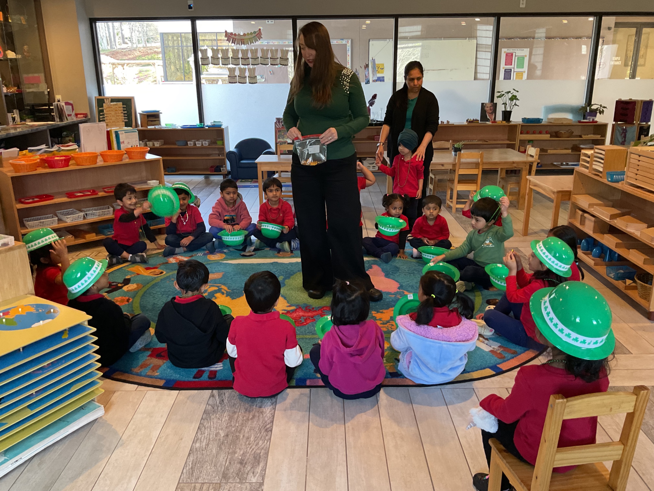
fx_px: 548
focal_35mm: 29
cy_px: 246
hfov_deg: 61.7
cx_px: 327
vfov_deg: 48.2
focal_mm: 3
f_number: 1.8
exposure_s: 1/50
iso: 160
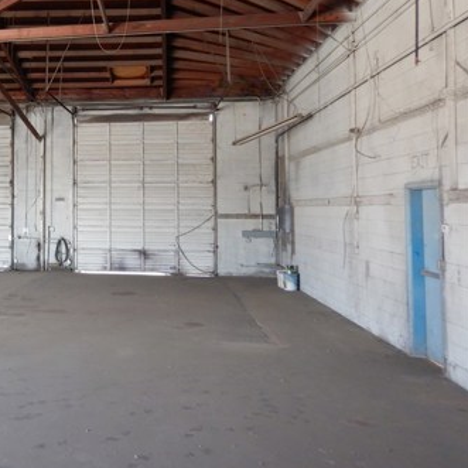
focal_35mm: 41
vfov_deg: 40.5
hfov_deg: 37.4
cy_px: 163
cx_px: 20
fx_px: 627
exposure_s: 1/30
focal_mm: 4.3
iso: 200
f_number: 2.8
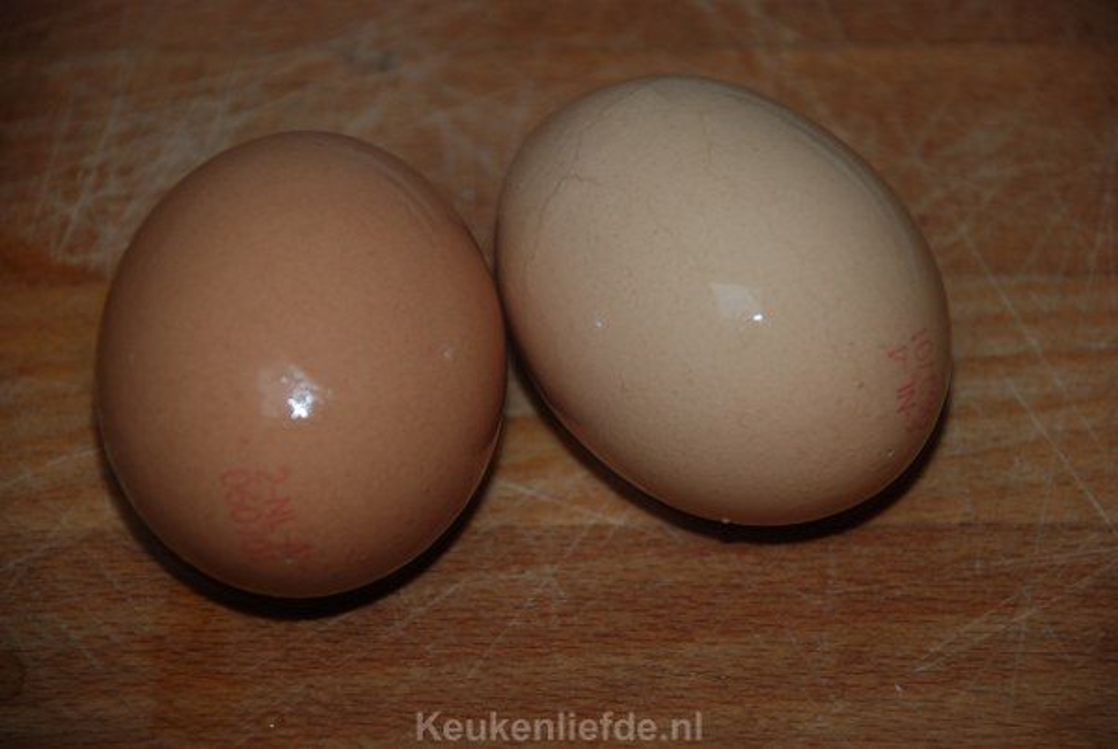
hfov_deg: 10.1
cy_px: 374
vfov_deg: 6.8
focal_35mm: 202
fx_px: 6298
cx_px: 559
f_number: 5.6
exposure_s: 1/60
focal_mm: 135
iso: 200
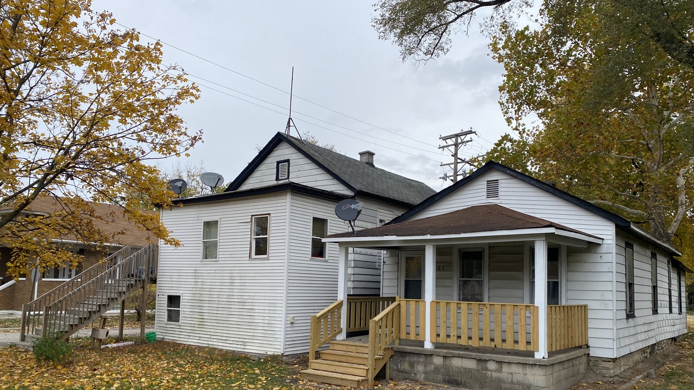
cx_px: 354
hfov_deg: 66.1
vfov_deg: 39.8
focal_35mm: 29
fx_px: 534
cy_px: 254
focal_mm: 4.25
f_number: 1.8
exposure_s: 1/1701
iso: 32
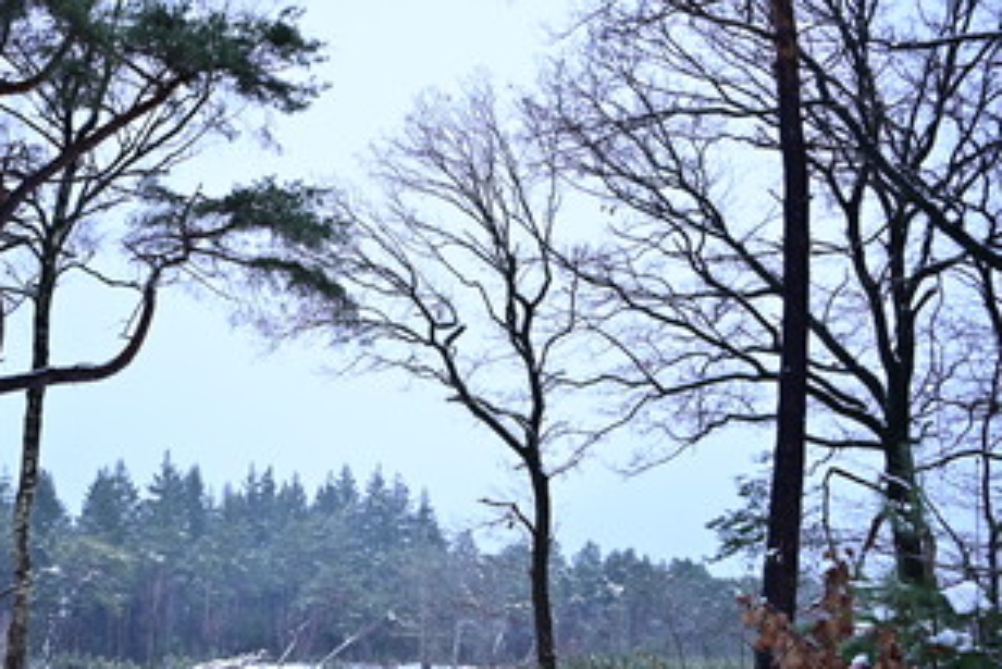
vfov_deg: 25.0
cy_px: 423
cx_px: 330
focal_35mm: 54
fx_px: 1504
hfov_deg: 36.5
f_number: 3.2
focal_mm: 24
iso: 250
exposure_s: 1/250
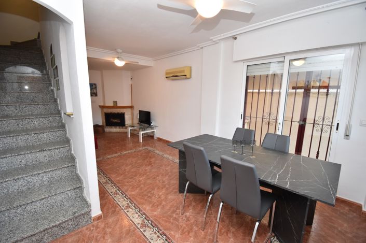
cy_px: 122
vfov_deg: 77.2
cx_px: 183
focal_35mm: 15
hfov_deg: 100.4
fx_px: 152
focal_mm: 10
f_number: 4.5
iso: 900
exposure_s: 1/125
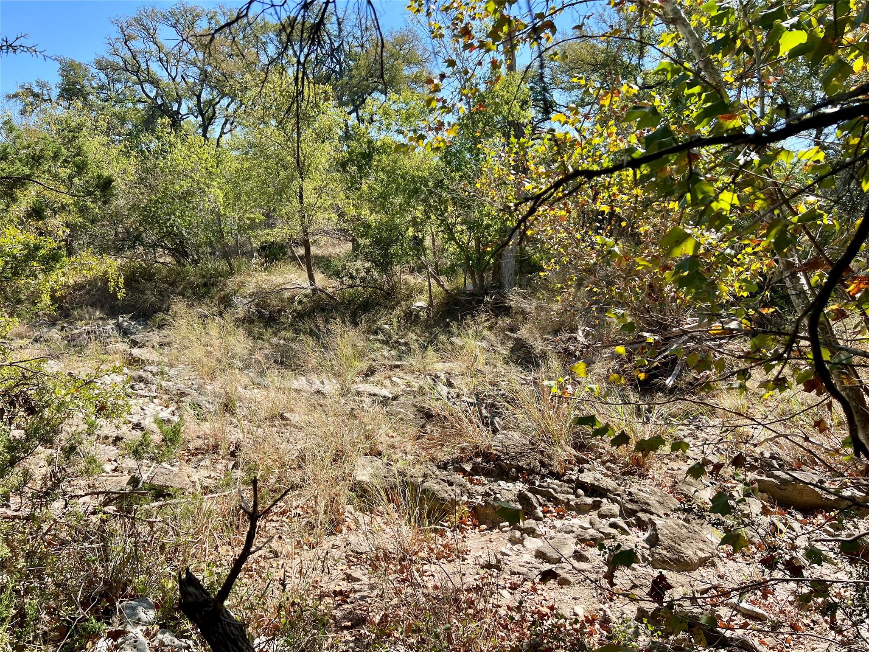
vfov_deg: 53.1
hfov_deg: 67.3
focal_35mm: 26
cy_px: 326
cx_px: 434
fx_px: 653
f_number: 1.5
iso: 50
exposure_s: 1/1669
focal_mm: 5.7
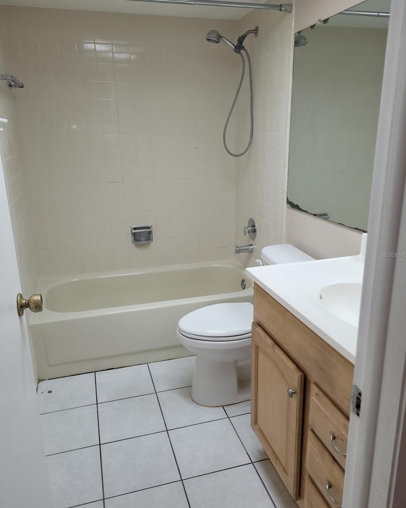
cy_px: 254
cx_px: 203
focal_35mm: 28
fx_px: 421
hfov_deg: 51.5
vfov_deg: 62.2
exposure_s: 1/60
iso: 64
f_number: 1.8
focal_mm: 5.4
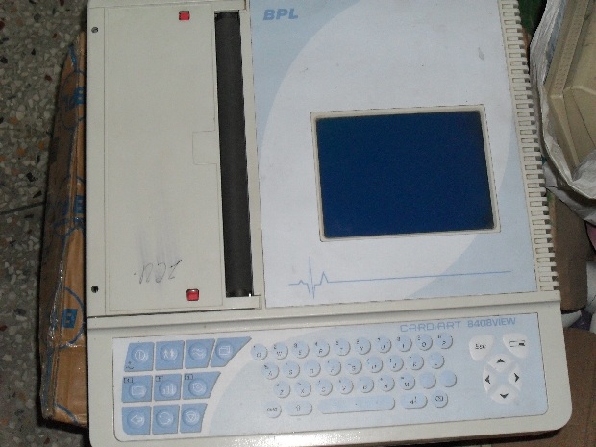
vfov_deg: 24.4
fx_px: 1033
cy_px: 224
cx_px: 298
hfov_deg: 32.2
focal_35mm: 60
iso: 200
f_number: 3.4
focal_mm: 9.9
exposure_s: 1/45
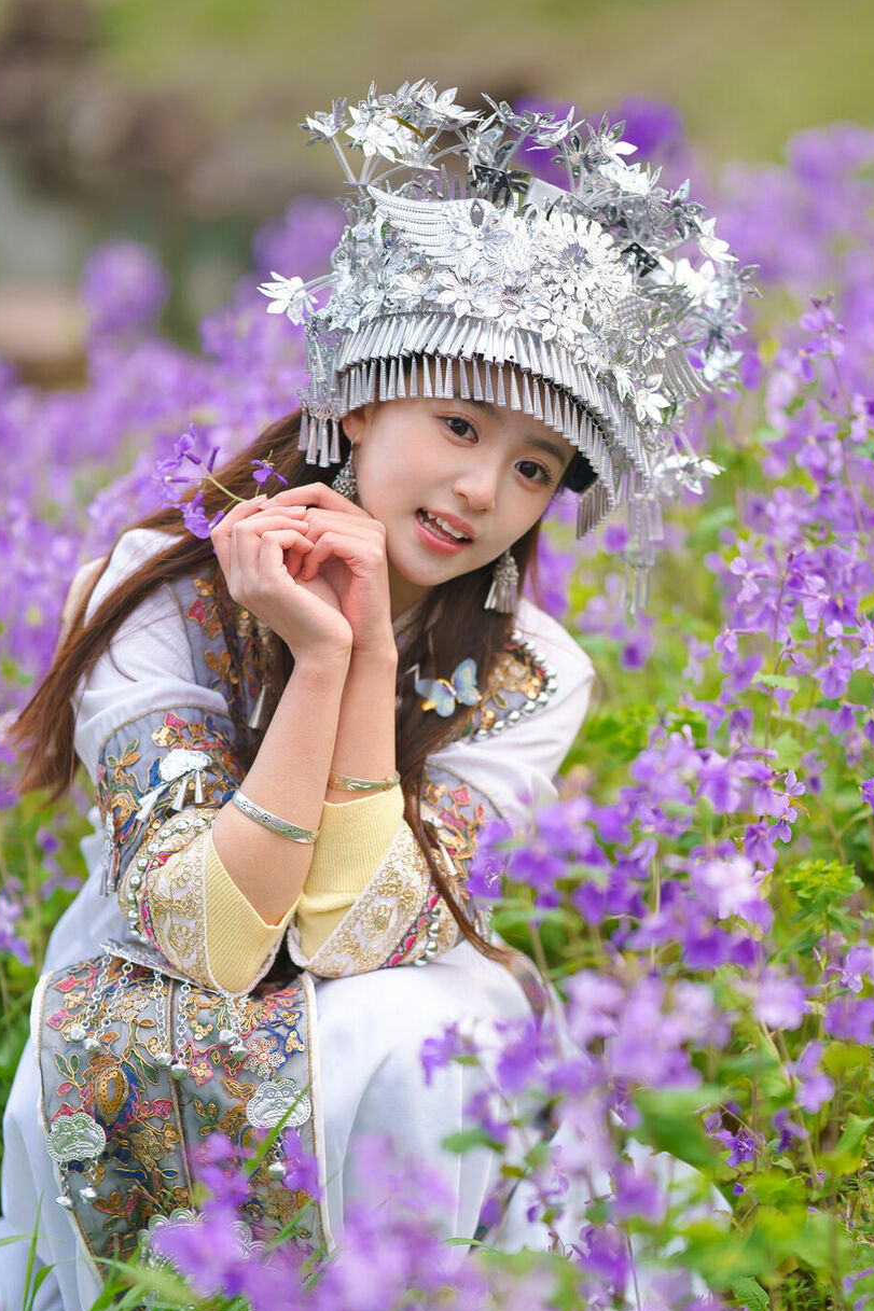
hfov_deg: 12.4
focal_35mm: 110
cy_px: 743
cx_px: 555
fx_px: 4007
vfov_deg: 18.6
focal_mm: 85
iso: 100
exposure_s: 1/1250
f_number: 1.4
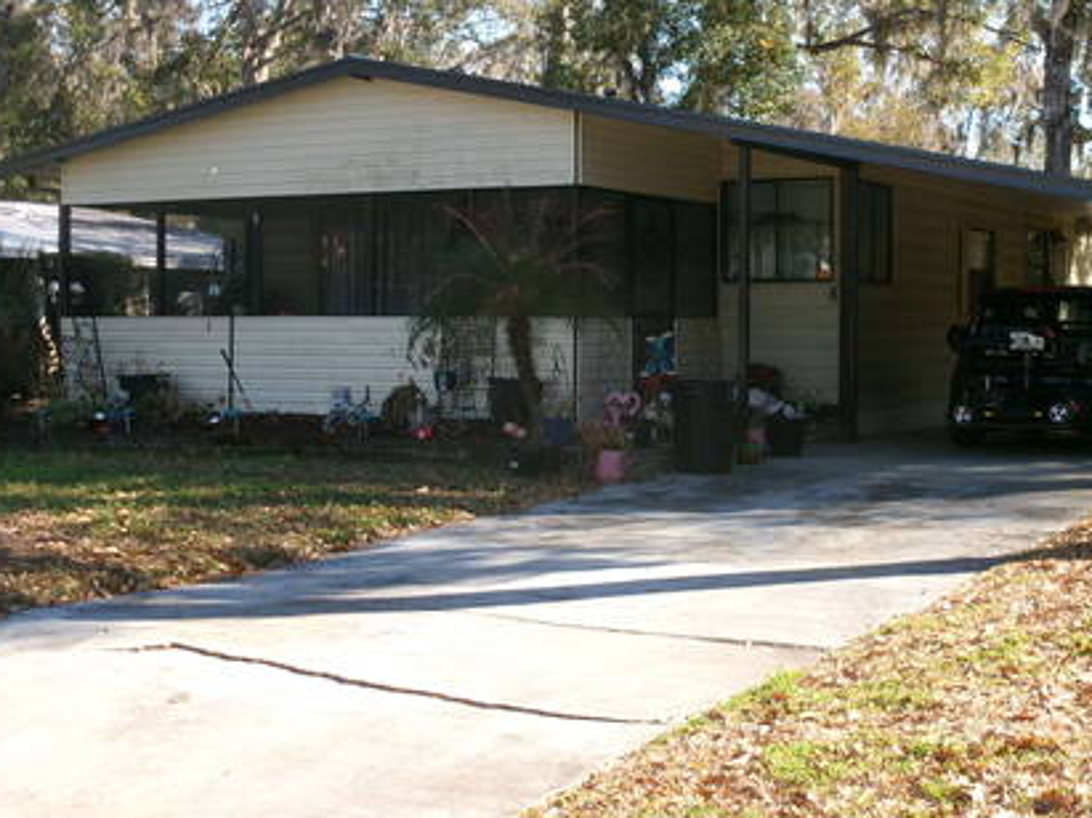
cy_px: 401
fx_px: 2081
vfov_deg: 22.2
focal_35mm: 66
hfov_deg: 29.4
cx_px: 561
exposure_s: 1/160
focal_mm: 9.5
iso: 100
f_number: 4.9
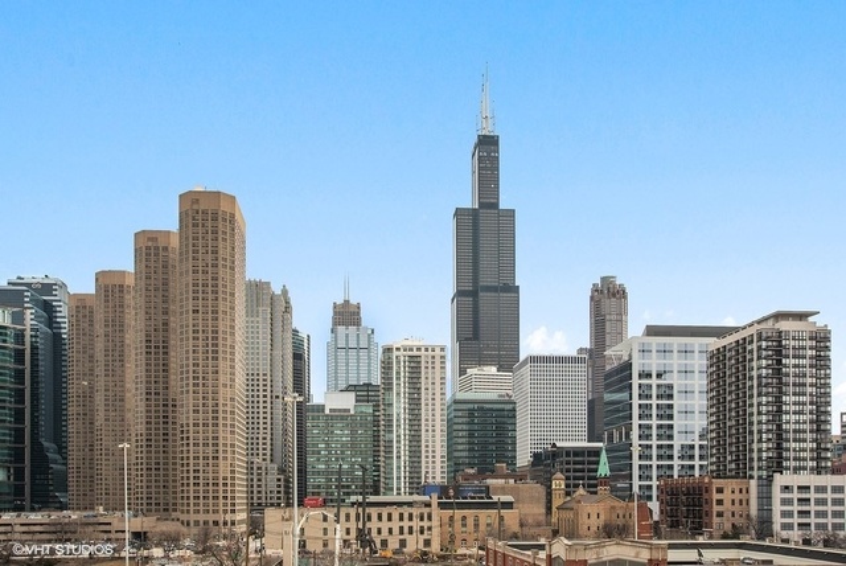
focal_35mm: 35
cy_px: 283
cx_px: 423
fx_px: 823
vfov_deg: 37.9
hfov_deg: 54.4
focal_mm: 35
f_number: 8
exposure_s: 1/320
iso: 200
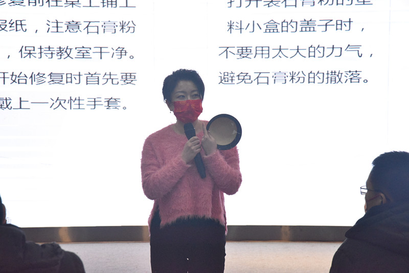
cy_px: 136
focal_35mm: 120
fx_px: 1363
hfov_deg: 17.1
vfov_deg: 11.4
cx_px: 204
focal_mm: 120
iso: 9000
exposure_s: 1/200
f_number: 10
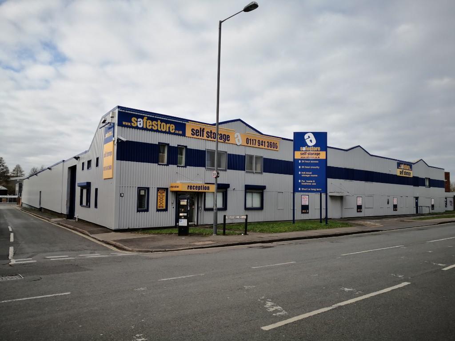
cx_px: 228
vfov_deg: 51.4
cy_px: 170
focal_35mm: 27
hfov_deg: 65.3
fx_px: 355
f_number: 1.6
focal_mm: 3.95
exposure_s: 1/686
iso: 50
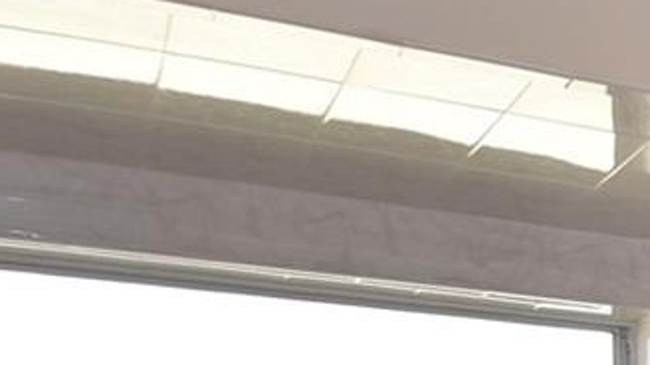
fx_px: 1585
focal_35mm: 92
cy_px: 714
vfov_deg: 11.8
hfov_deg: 18.3
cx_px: 1165
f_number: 5
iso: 200
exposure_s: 1/100
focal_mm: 12
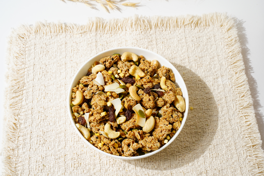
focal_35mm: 48
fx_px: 352
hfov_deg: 41.1
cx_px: 132
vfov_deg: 28.1
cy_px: 88
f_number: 13
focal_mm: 48
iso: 1000
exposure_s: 1/160
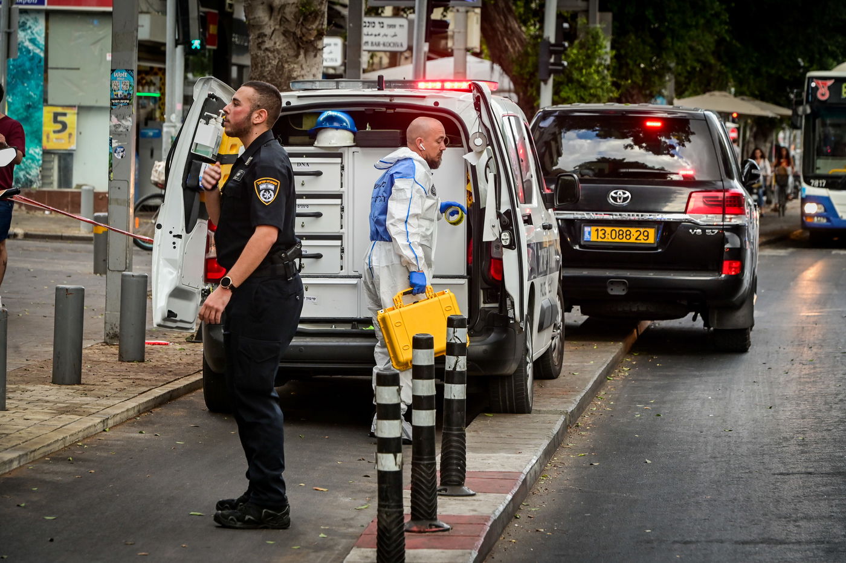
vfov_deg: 9.4
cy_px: 282
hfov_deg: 14.2
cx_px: 423
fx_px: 3405
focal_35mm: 145
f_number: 13
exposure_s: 1/200
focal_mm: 145
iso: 1600
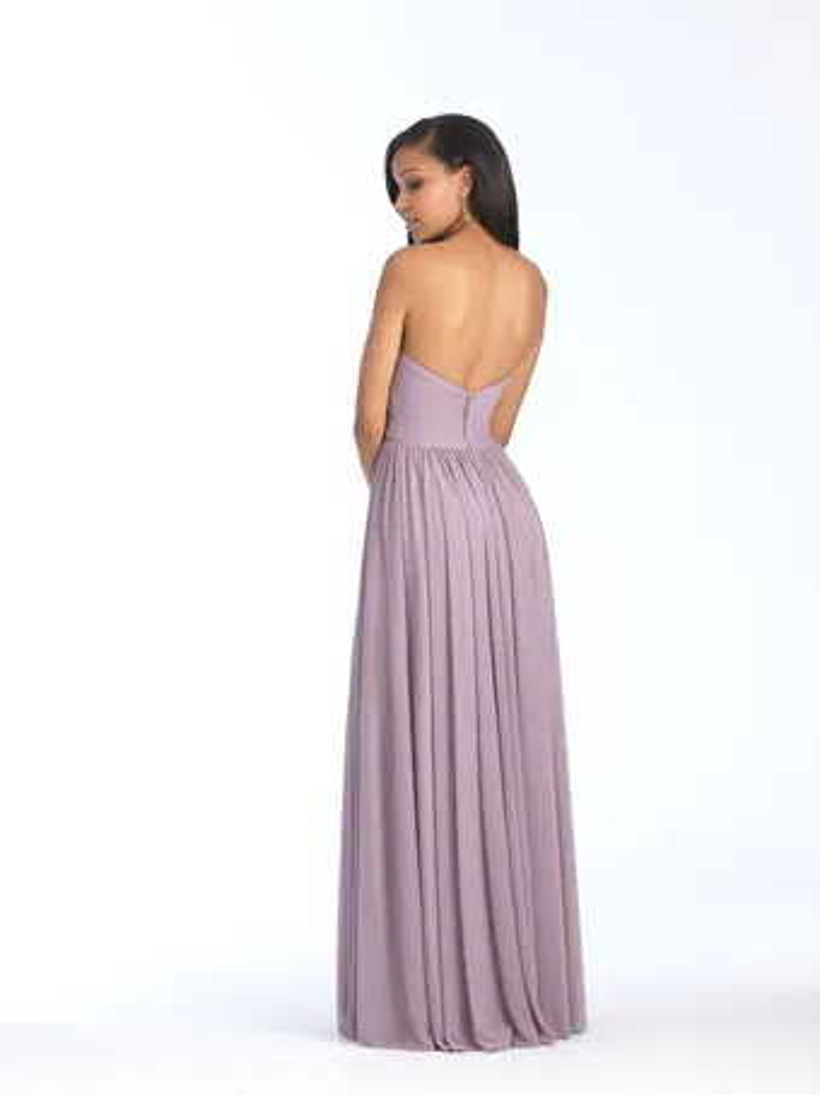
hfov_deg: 15.7
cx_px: 410
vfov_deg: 20.9
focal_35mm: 94
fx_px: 2972
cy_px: 548
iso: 100
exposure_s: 1/180
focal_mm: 120
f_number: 8
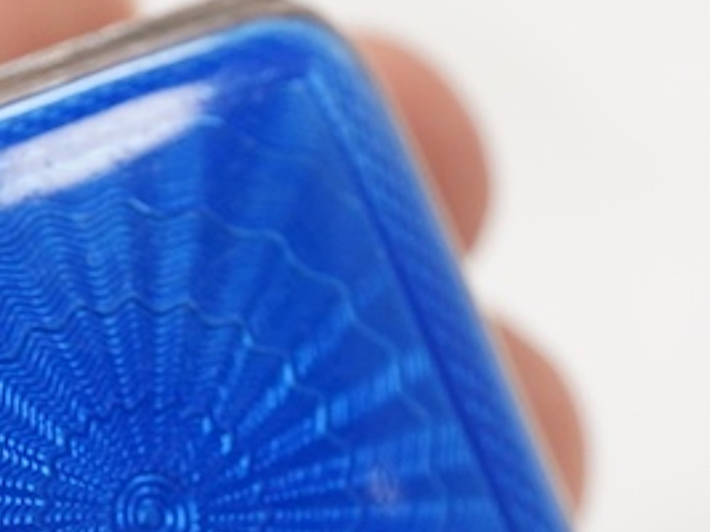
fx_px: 2993
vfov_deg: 10.1
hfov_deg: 13.5
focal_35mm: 146
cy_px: 508
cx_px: 218
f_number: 8
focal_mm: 30
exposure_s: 1/125
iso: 1250
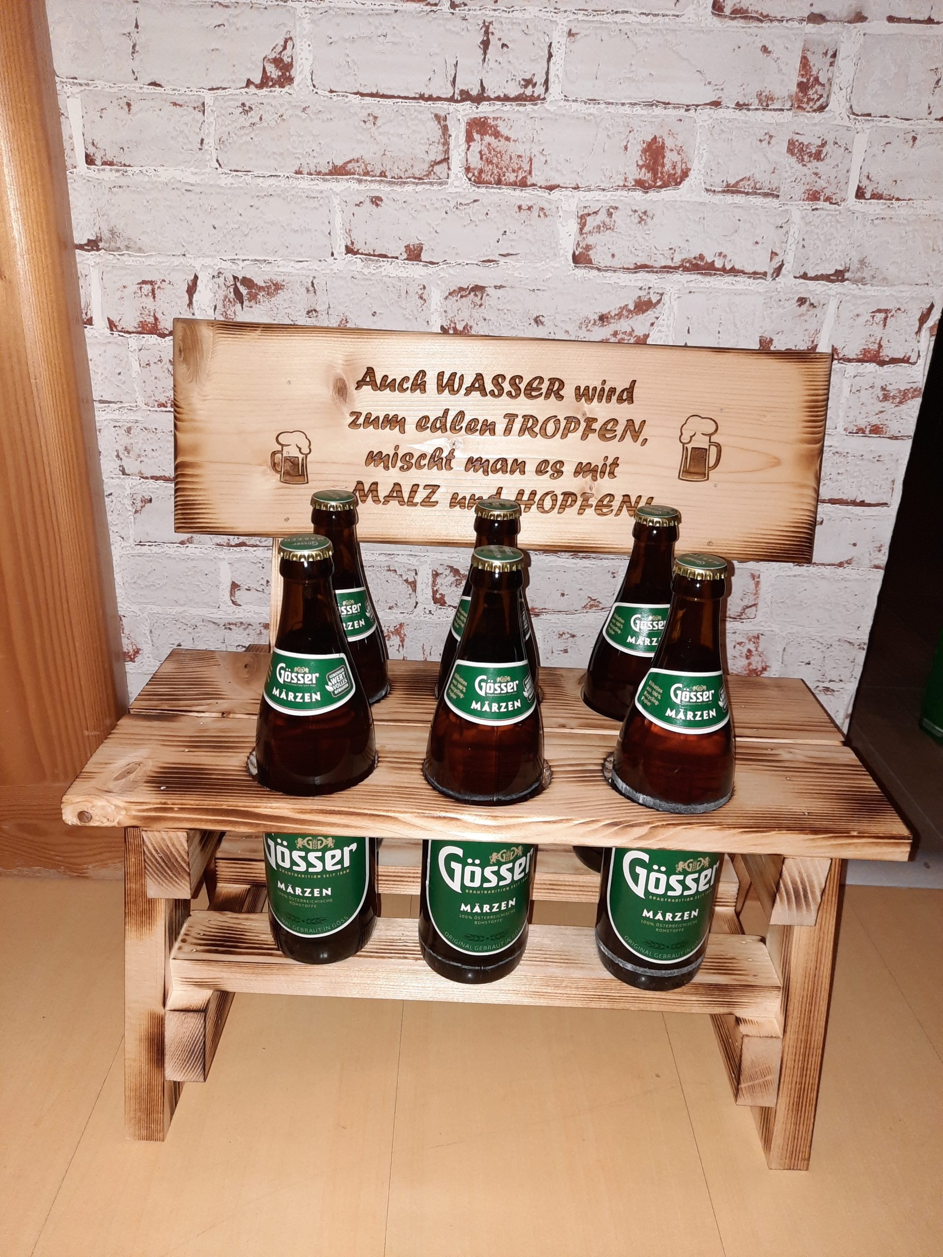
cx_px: 472
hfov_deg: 54.9
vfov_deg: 69.4
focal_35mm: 25
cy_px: 628
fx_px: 908
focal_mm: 4.6
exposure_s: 1/20
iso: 1250
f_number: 2
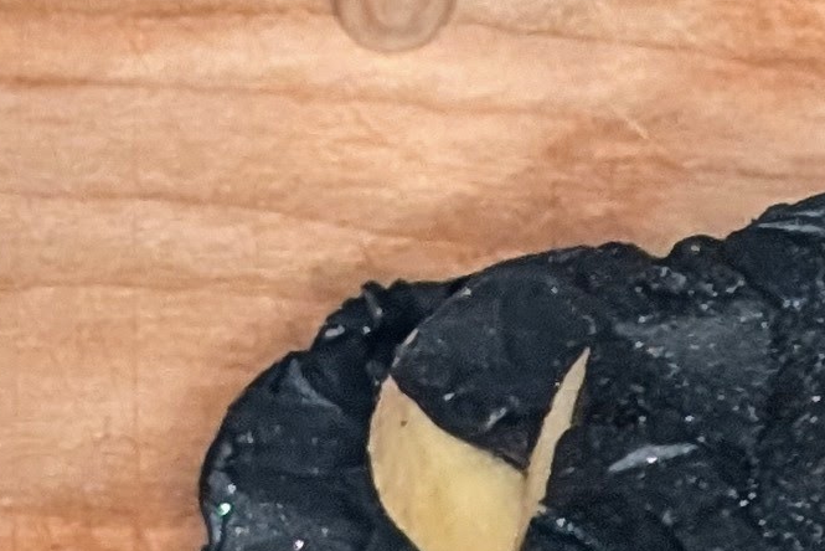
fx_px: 7176
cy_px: -159
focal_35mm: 313
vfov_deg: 4.4
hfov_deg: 6.4
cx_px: 1520
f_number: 1.68
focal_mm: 6.9
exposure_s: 1/57.1
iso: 210
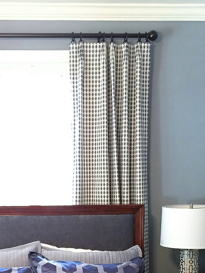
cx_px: 65
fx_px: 577
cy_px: 258
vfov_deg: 25.6
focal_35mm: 73
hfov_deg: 20.1
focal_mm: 4.15
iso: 100
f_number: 2.2
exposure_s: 1/4
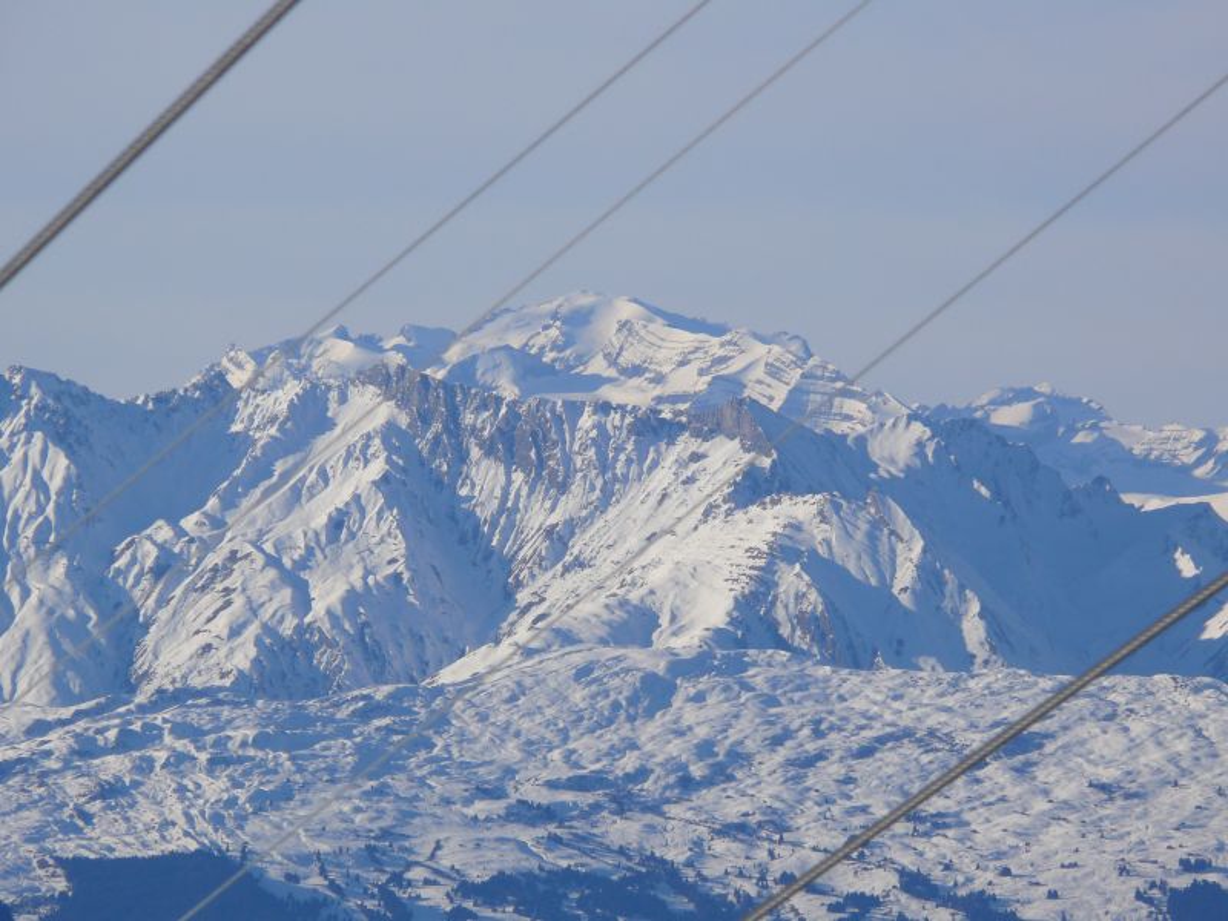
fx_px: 14899
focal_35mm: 420
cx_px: 614
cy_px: 460
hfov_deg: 4.7
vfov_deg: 3.5
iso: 100
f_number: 8
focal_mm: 88.8
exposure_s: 1/500
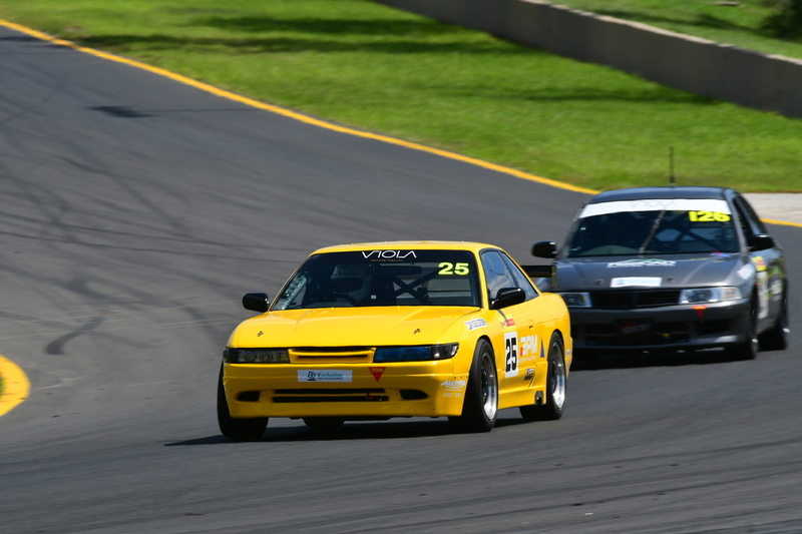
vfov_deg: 2.2
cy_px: 267
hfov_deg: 3.3
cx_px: 401
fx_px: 14031
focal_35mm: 630
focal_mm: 420
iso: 100
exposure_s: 1/125
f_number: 14
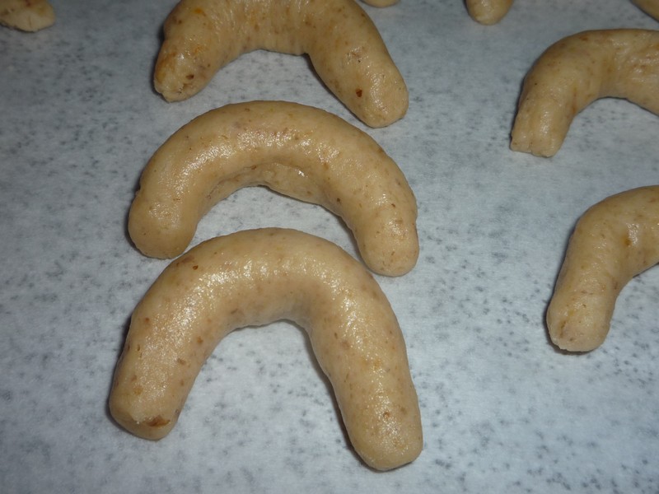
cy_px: 247
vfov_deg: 33.6
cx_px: 330
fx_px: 819
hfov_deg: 43.9
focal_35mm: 43
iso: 100
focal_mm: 5.3
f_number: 4
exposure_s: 1/30
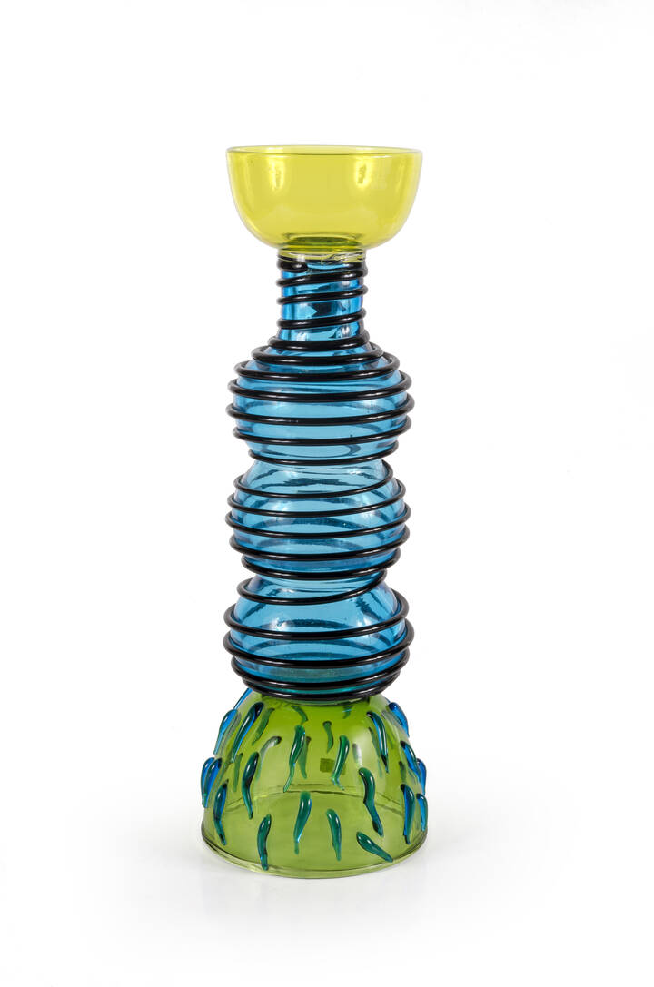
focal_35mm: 68
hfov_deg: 20.1
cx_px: 327
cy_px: 494
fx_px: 1847
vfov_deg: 29.9
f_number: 18
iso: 100
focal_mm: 45
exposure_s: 1/200
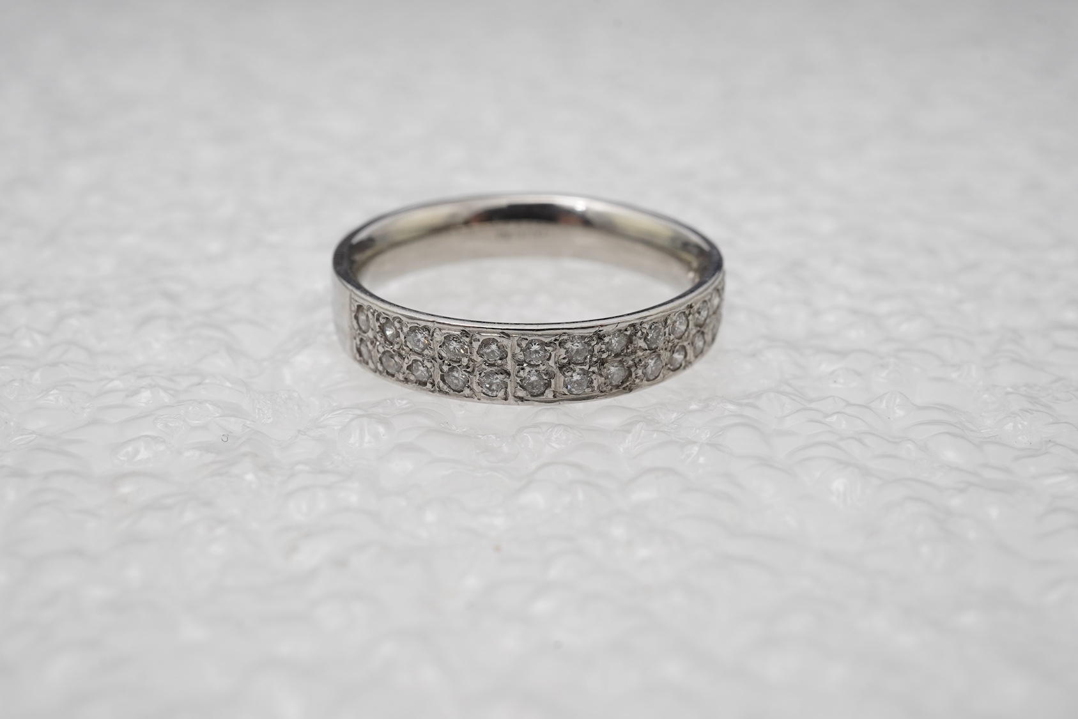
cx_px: 539
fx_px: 1348
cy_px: 360
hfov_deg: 43.6
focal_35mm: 45
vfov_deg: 29.9
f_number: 22
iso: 400
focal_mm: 30
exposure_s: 1/125
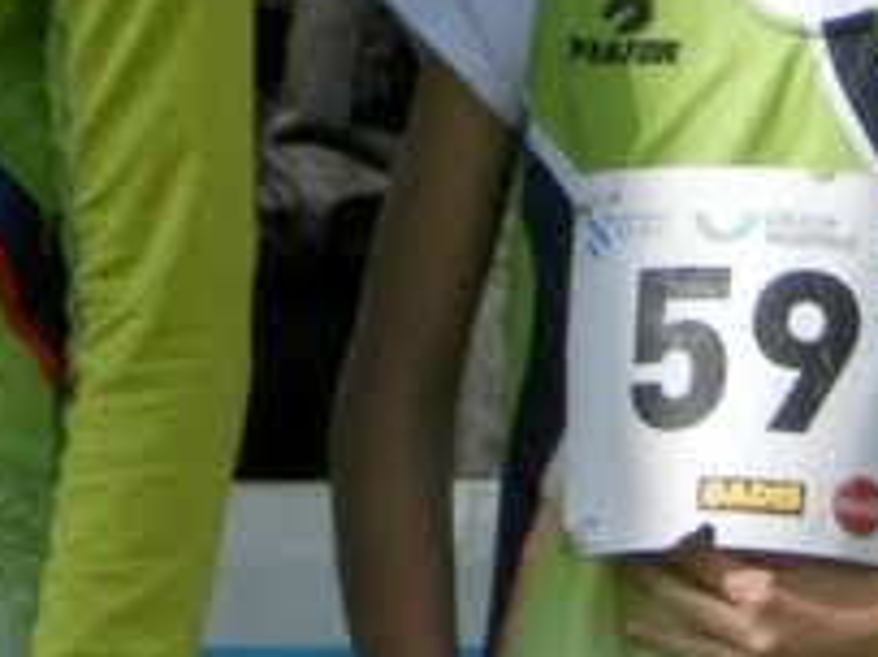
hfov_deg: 0.8
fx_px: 59367
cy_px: 359
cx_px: 1285
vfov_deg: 0.6
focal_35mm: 2342
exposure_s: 1/400
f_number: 5.7
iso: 100
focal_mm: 83.2
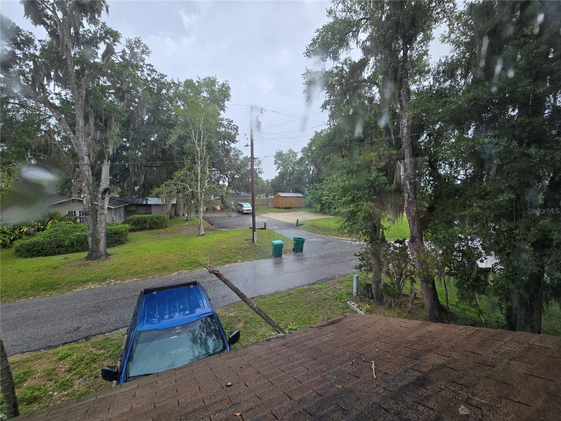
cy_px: 210
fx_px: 211
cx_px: 280
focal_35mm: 13
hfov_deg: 106.2
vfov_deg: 89.9
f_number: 2.2
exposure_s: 1/535
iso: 50
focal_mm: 2.2
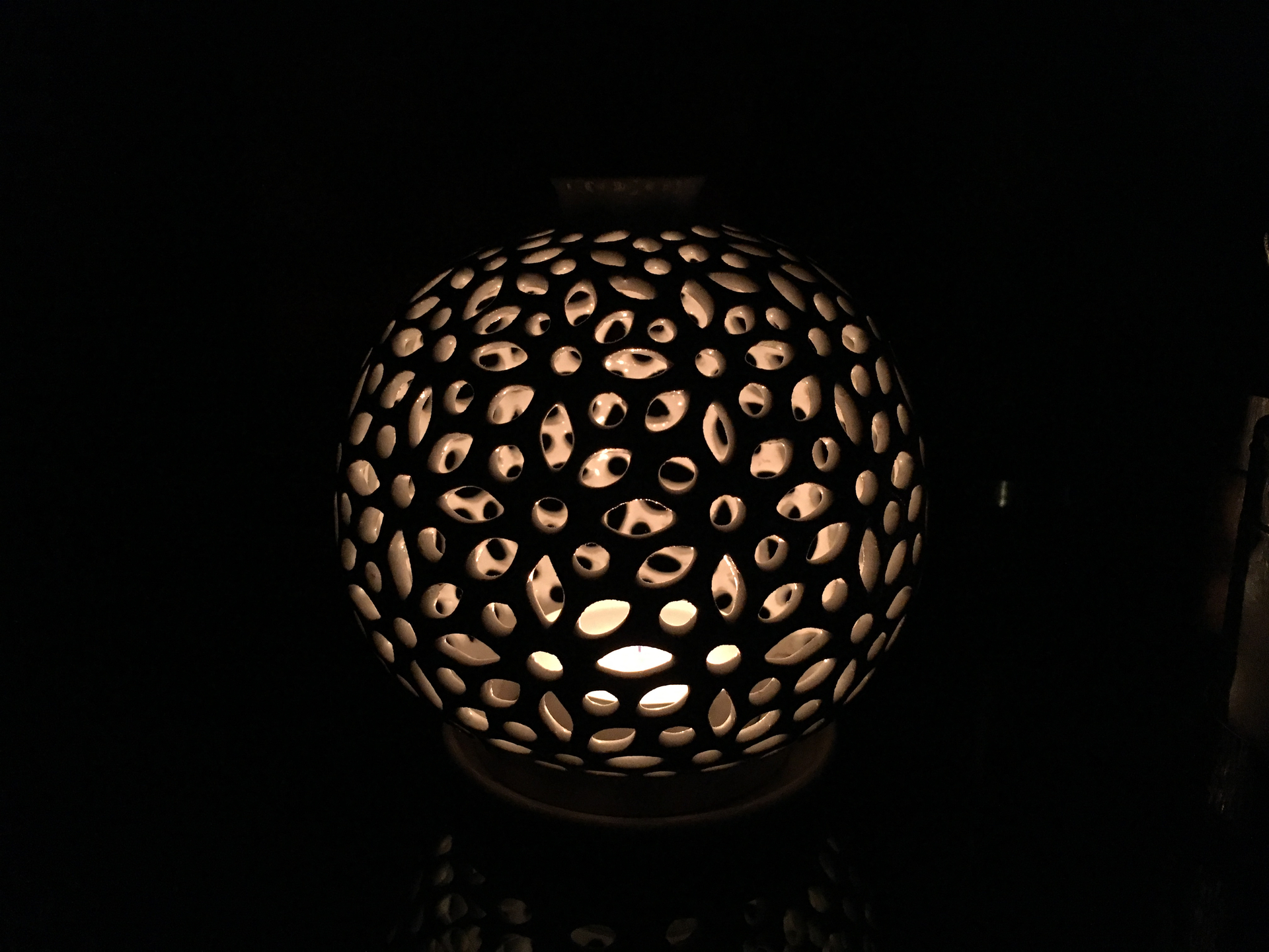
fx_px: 1063
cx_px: 634
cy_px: 476
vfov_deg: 48.2
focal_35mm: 29
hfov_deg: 61.7
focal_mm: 4.15
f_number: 2.2
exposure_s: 1/25
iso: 200
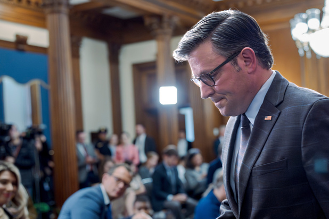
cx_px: 247
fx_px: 530
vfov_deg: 23.3
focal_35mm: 58
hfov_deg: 33.8
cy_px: 138
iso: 2500
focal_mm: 35
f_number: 2.2
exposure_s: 1/500
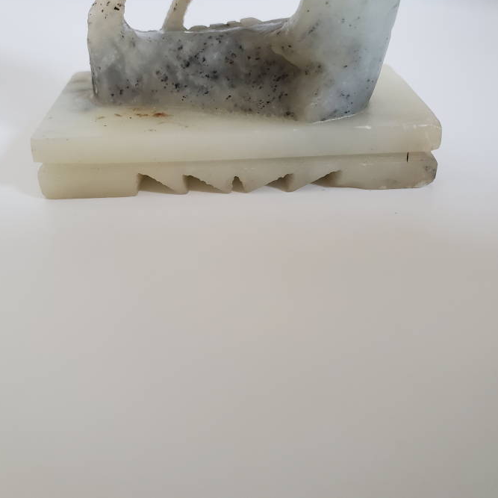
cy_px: 247
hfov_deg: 52.5
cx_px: 259
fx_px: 505
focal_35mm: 31
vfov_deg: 52.5
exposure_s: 1/40
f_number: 2.4
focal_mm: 4.3
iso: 250
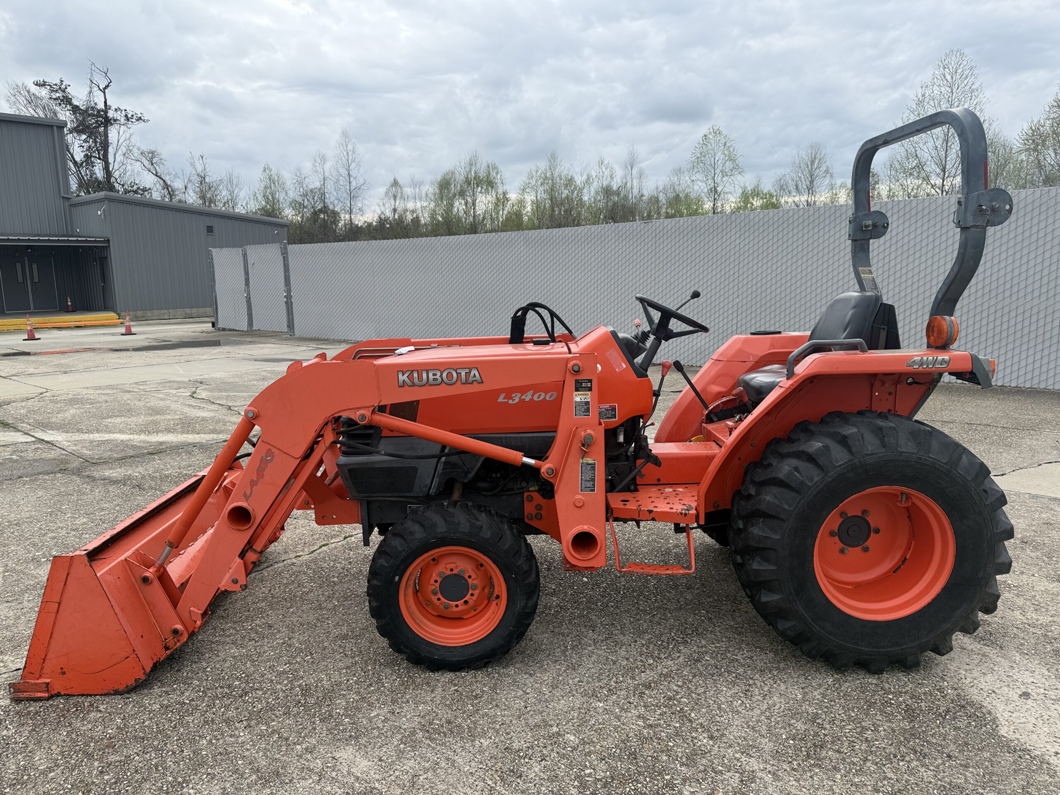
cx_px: 530
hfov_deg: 71.6
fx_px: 735
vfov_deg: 56.8
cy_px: 398
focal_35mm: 24
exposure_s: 1/1901
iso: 80
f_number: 1.78
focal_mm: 6.76
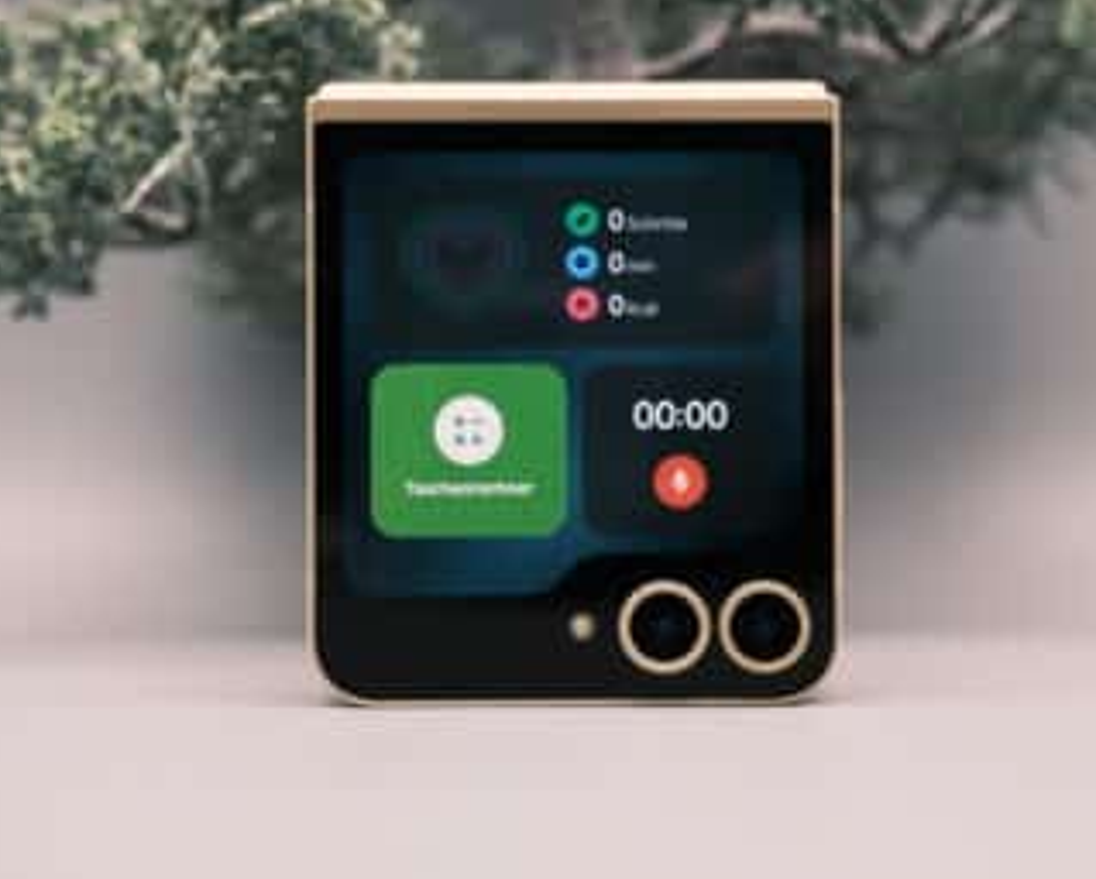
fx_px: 1786
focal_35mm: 55
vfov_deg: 27.7
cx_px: 588
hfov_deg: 34.1
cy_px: 440
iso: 500
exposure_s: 1/240
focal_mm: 32.3
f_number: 3.8
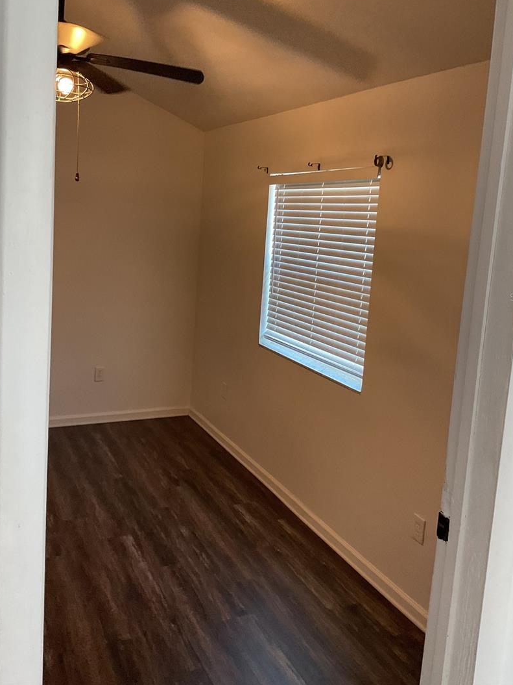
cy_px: 297
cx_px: 264
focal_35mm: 33
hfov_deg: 42.9
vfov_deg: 55.2
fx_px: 652
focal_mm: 3
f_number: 1.8
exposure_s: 1/60
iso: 160
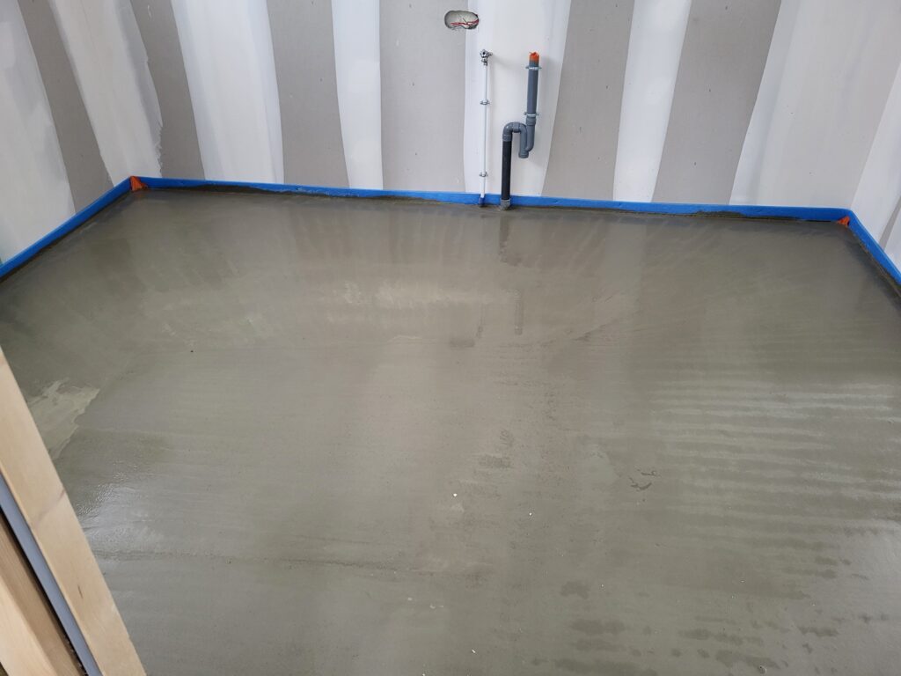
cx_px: 450
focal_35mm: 26
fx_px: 677
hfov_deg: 67.3
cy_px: 338
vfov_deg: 53.1
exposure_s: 1/50
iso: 320
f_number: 1.8
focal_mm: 5.4
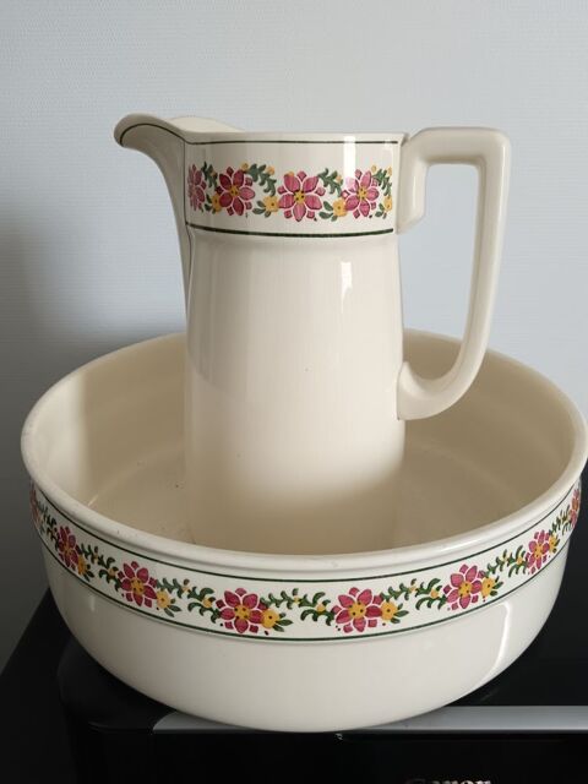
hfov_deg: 51.4
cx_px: 294
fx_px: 612
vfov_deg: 65.3
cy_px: 392
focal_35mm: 27
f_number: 1.9
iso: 638
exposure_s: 1/33.3
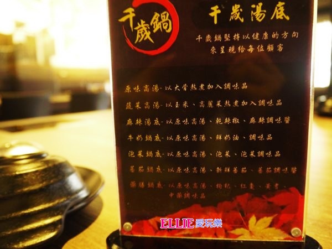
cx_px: 166
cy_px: 124
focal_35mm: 28
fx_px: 269
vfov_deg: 49.7
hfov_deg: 63.4
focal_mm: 14
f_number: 3.5
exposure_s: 1/8
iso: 800
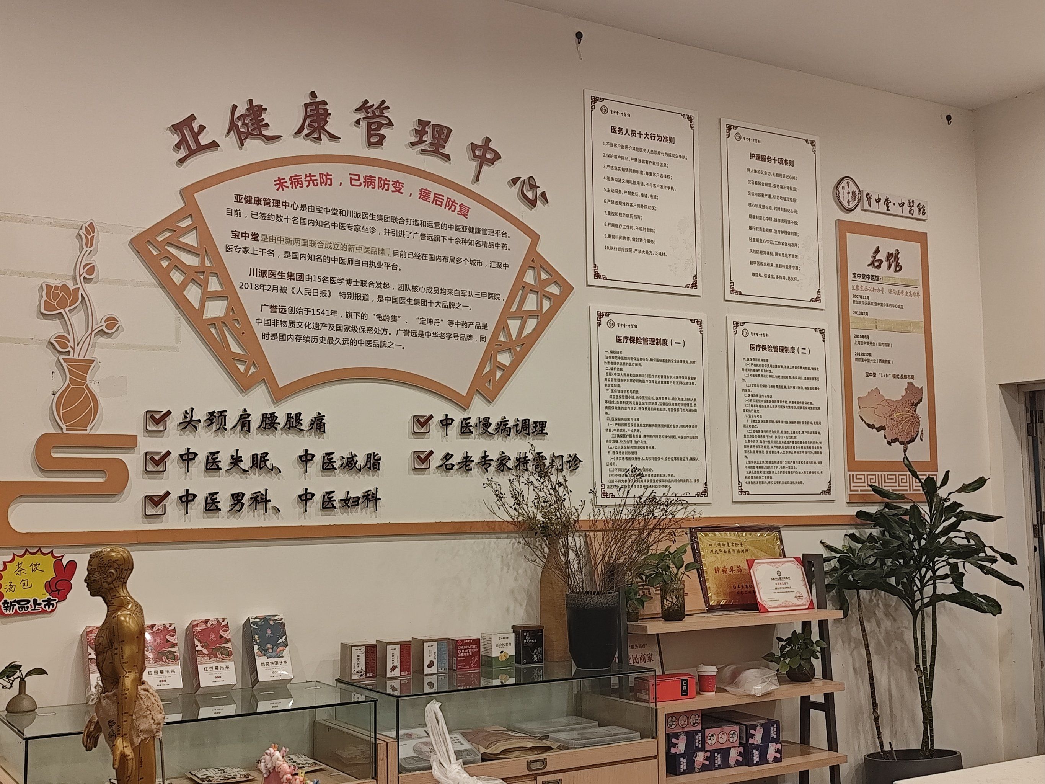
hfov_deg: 47.9
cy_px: 392
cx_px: 522
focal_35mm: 39
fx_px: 1177
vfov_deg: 36.8
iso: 800
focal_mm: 6.19
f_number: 1.65
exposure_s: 1/100
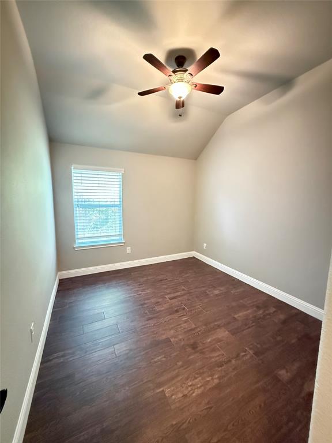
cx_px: 166
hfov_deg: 85.7
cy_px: 222
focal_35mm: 14
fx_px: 179
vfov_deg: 102.1
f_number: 2.2
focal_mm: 2.22
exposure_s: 1/30
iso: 2000
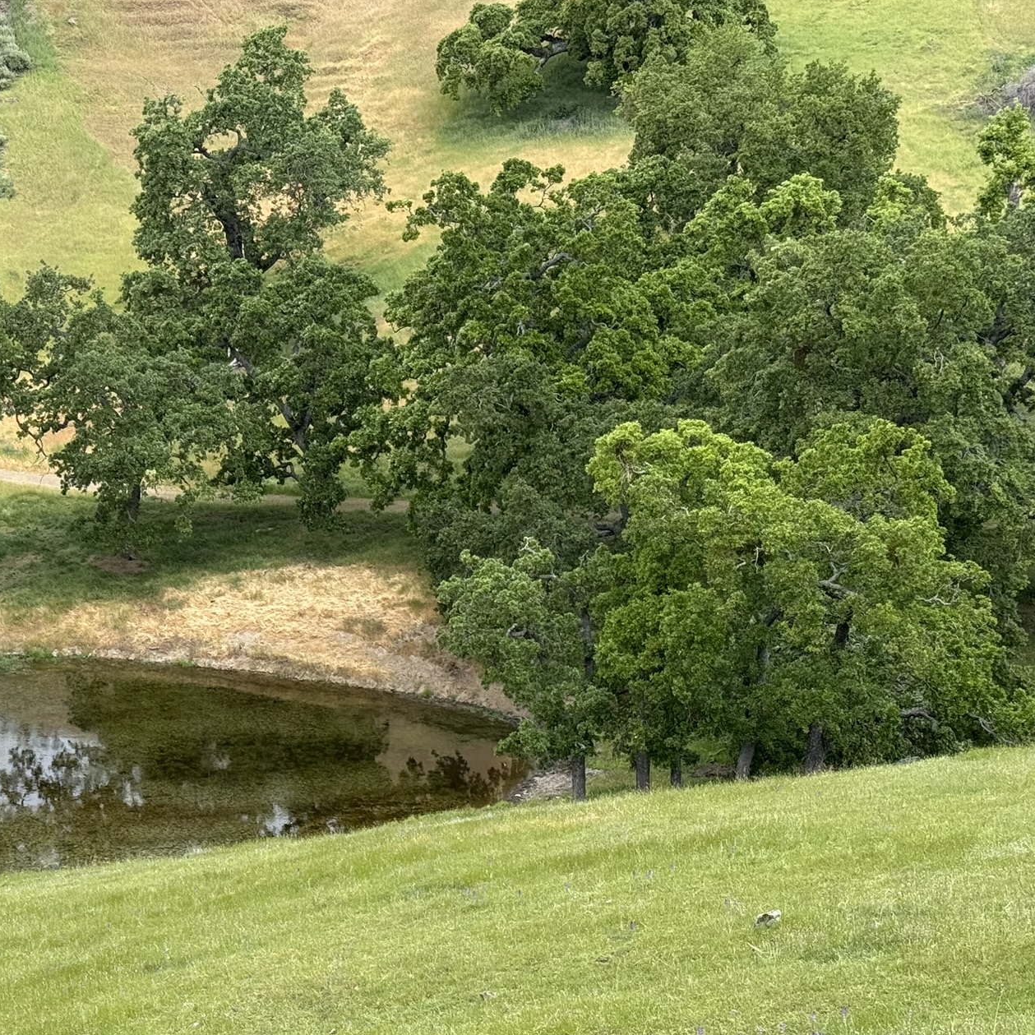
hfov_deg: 24.6
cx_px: 220
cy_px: 616
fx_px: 2334
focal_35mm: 69
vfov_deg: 25.0
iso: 80
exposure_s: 1/1167
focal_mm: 6.76
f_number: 1.78
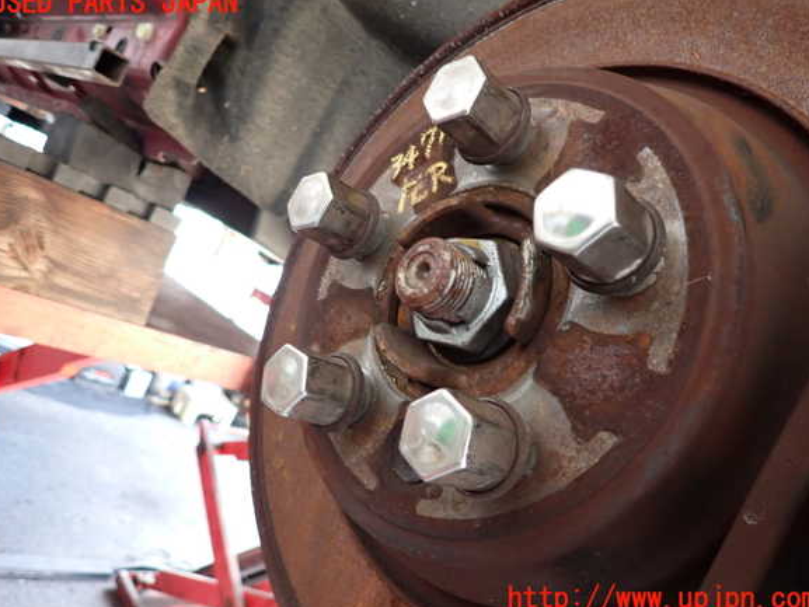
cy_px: 301
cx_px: 404
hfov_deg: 67.3
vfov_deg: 53.1
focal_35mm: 26
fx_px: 608
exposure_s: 1/30
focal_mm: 4.5
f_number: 2
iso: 320
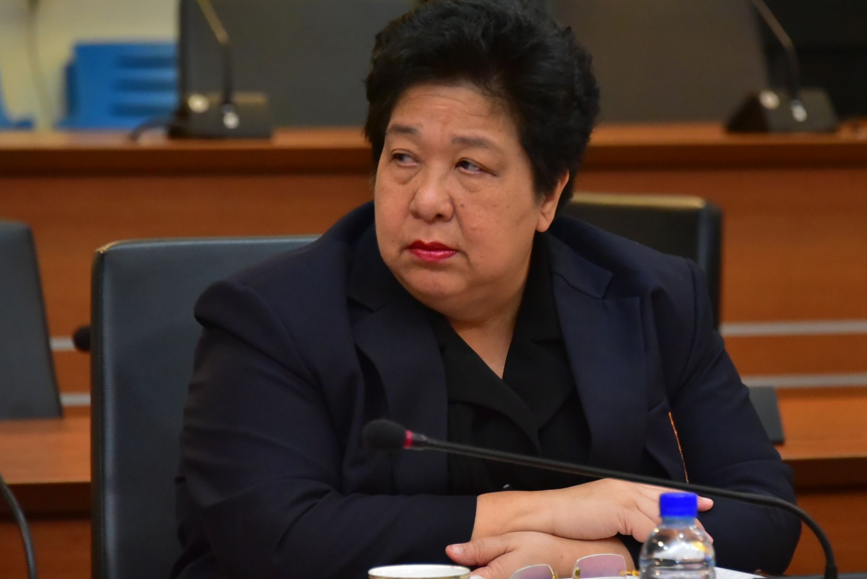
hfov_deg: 8.3
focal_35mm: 247
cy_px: 326
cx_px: 481
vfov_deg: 5.6
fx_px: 5950
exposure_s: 1/160
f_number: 6.3
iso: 8000
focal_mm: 200
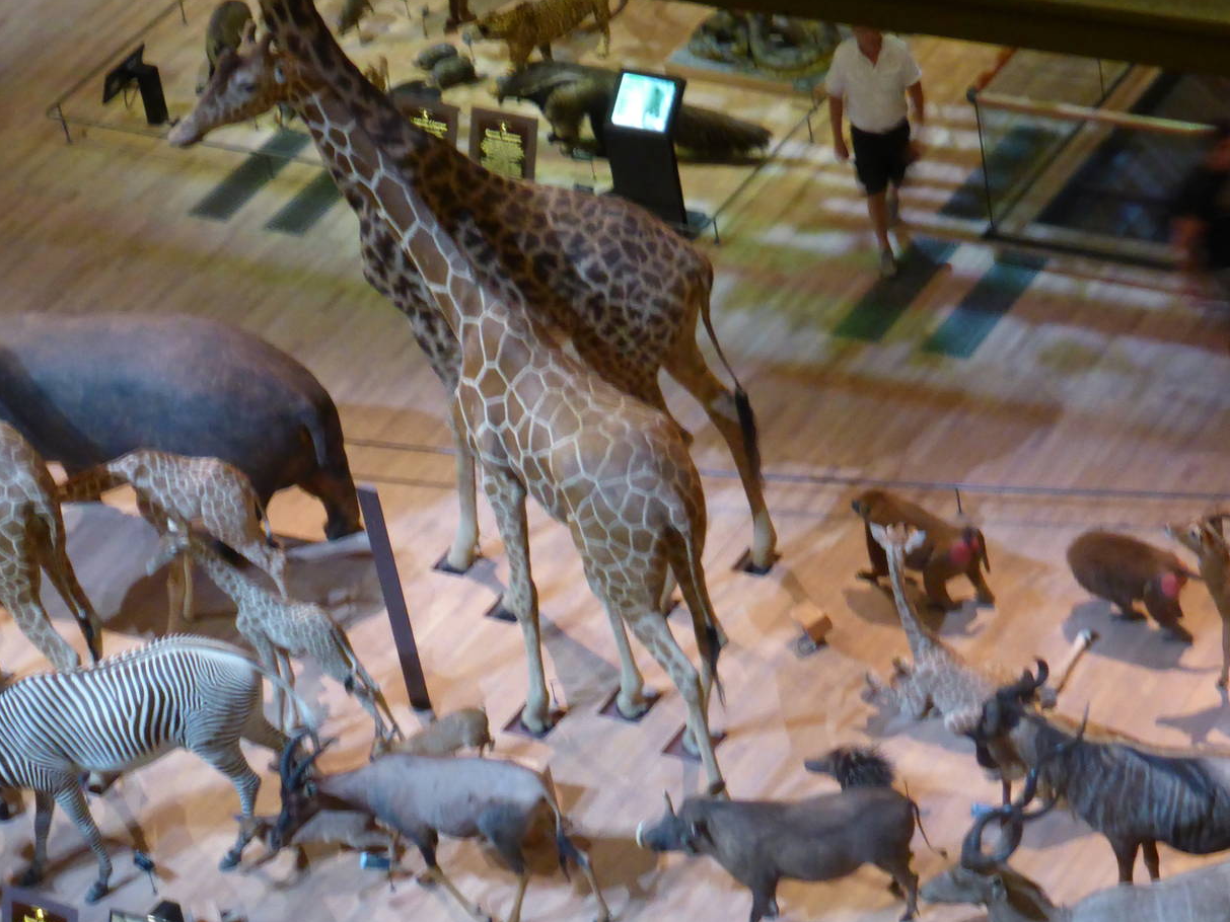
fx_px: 4264
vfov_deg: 12.3
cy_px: 569
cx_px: 678
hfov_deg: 16.4
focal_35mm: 120
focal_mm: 15.1
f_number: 5.2
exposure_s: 1/4
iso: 500
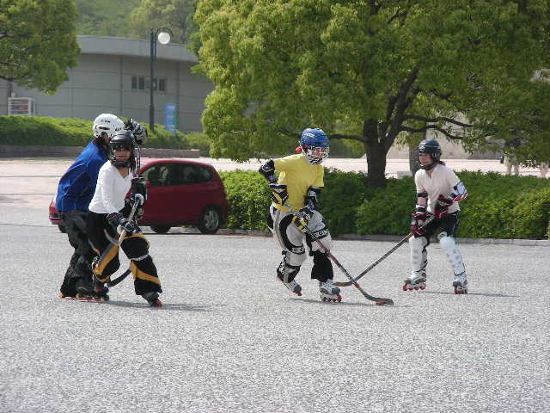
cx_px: 275
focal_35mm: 196
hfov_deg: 10.1
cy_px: 206
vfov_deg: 7.6
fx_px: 3114
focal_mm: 32.7
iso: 50
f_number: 4
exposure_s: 1/332
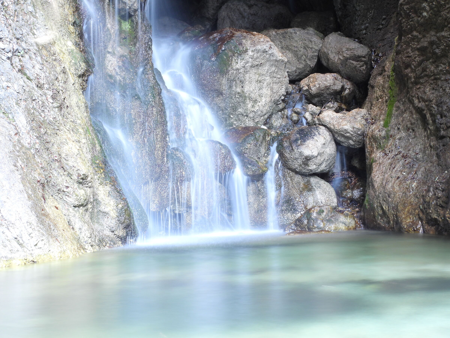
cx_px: 225
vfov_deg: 19.6
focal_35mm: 75
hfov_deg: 26.0
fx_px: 975
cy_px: 169
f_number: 8
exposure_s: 6
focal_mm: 13.4
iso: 100
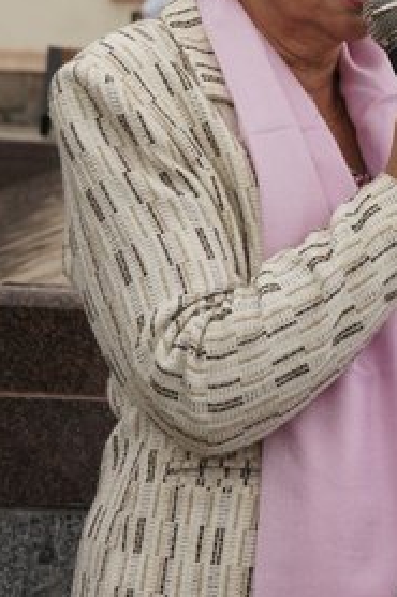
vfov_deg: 9.9
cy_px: 196
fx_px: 3428
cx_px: 317
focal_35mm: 207
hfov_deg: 6.6
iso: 200
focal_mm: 70
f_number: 9
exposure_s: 1/160
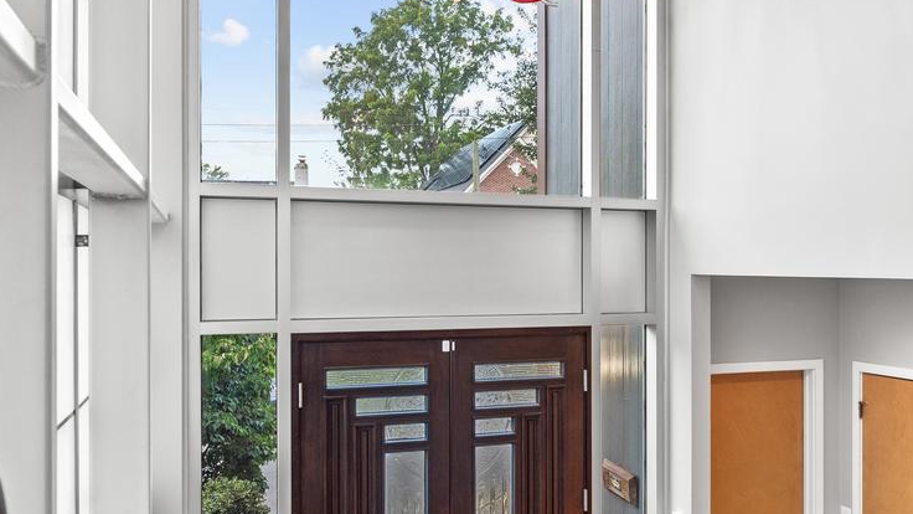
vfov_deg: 33.7
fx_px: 847
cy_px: 242
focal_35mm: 35
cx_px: 558
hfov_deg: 56.1
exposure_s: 1/13
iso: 800
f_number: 8
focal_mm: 16
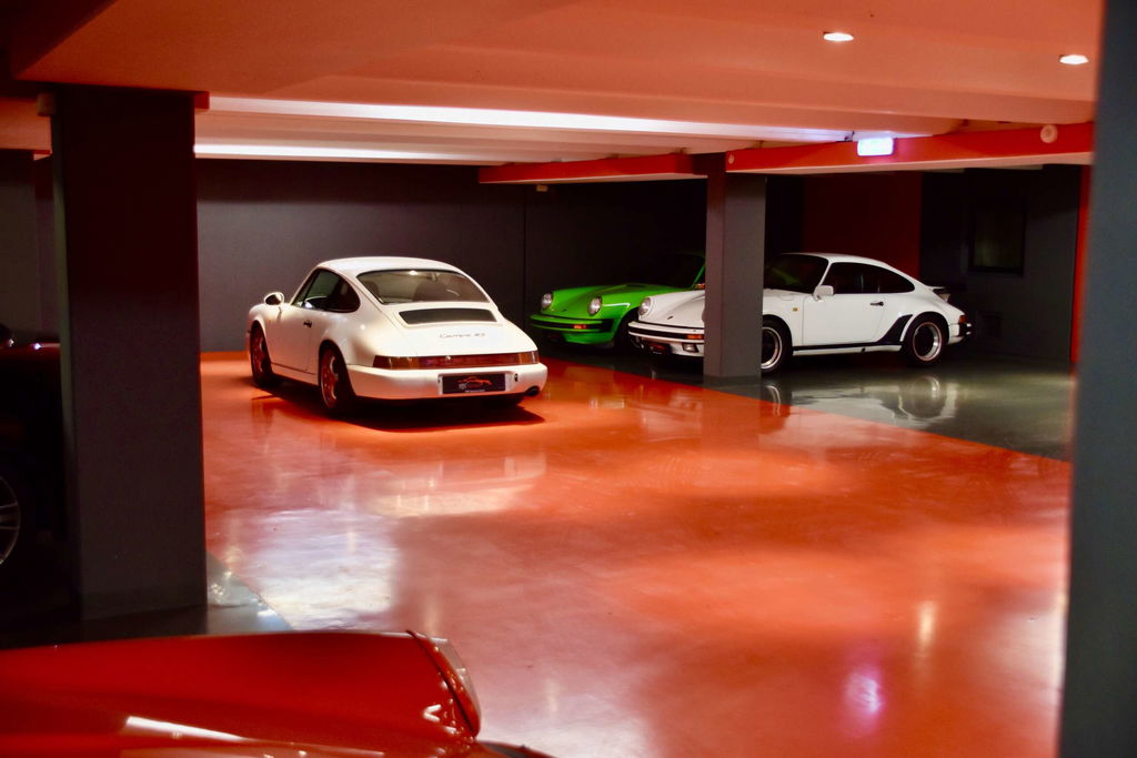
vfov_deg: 34.2
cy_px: 379
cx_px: 568
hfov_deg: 49.5
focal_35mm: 39
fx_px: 1232
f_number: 4
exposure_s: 1/60
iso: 1000
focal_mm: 26
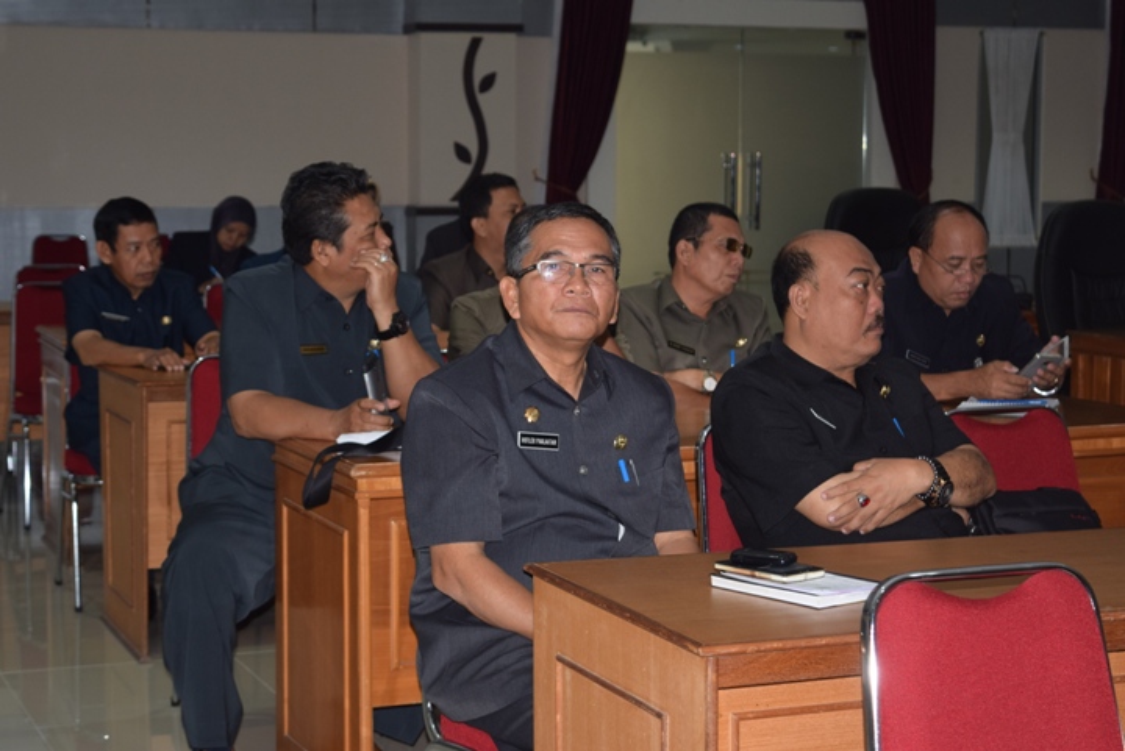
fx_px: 2251
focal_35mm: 72
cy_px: 376
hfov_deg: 28.1
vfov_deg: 19.0
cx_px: 562
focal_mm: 48
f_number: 5.3
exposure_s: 1/60
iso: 400
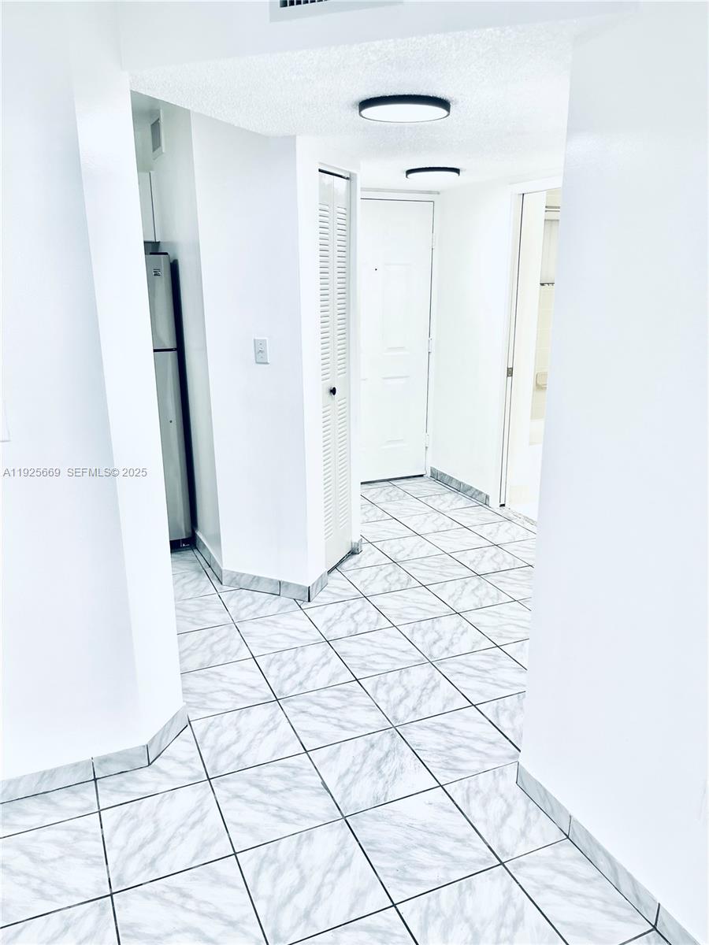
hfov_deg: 53.1
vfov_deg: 67.3
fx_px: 710
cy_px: 472
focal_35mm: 26
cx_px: 354
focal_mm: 5.1
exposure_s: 1/164
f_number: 1.6
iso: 50
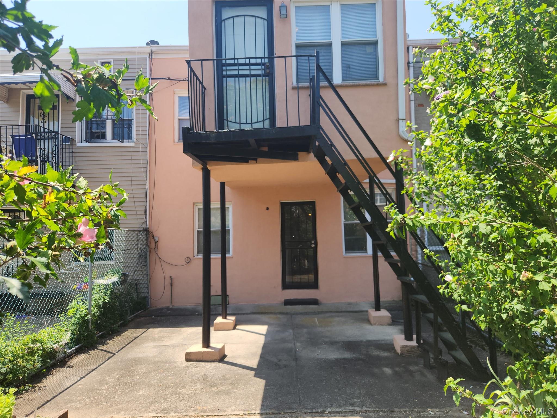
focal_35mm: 23
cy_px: 209
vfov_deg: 58.9
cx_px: 278
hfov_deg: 73.9
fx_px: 370
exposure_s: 1/713
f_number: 1.8
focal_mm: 5.4
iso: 20
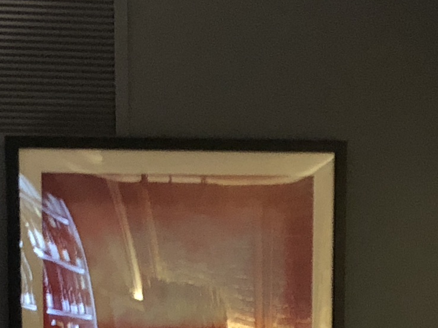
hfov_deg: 12.9
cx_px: 242
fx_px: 1935
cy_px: 566
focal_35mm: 153
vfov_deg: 9.3
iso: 80
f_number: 1.8
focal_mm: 4
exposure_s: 1/5
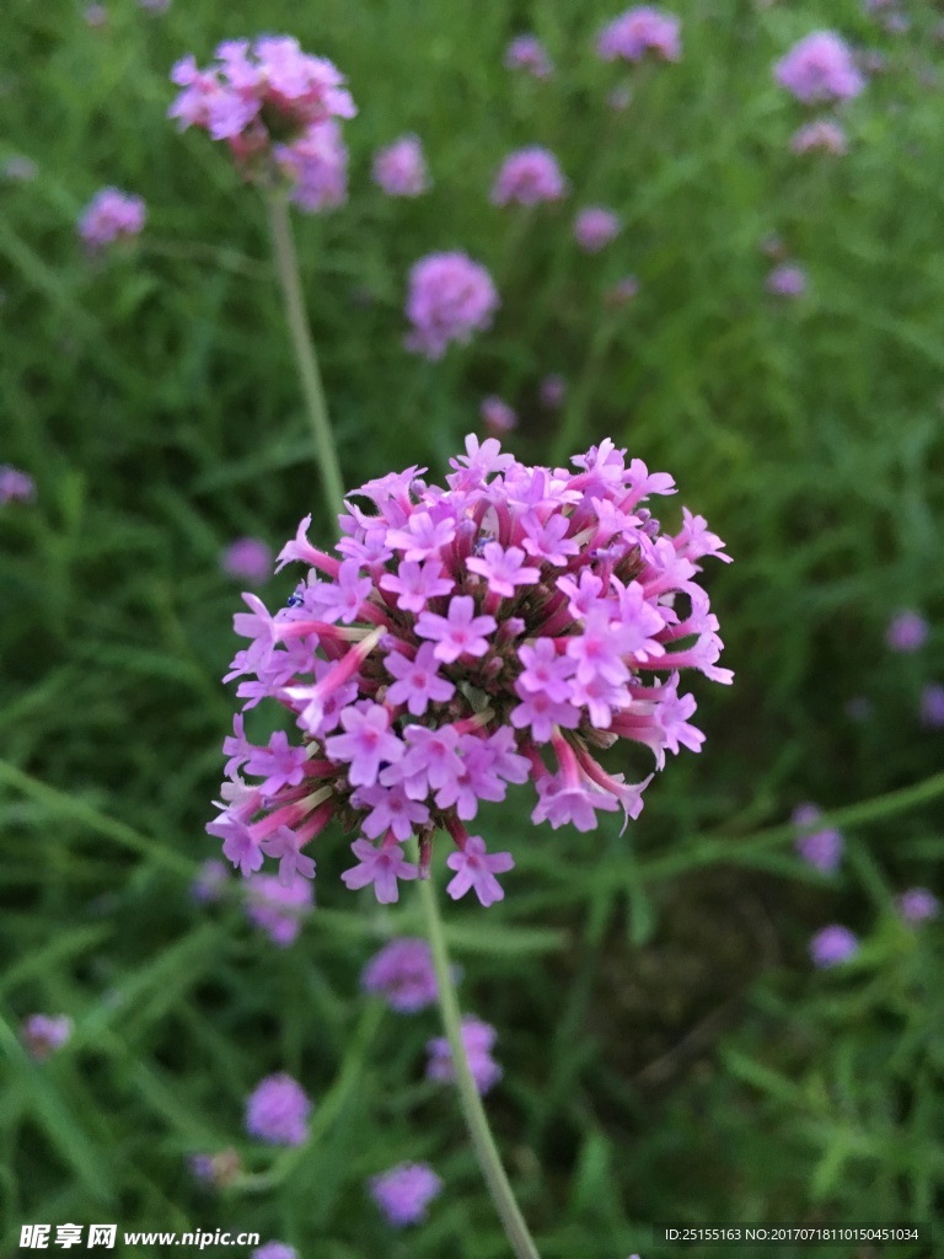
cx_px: 472
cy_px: 630
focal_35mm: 29
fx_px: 1054
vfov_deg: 61.7
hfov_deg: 48.2
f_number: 2.2
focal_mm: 4.15
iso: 160
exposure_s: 1/33
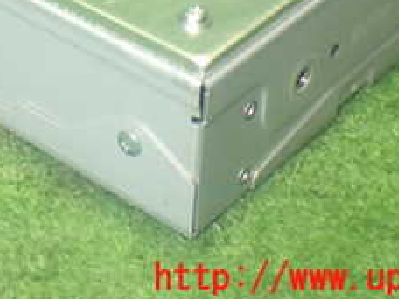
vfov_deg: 13.2
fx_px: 1245
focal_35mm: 108
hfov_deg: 17.9
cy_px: -93
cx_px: 24
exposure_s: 1/20
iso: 800
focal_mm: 7.31
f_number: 2.8
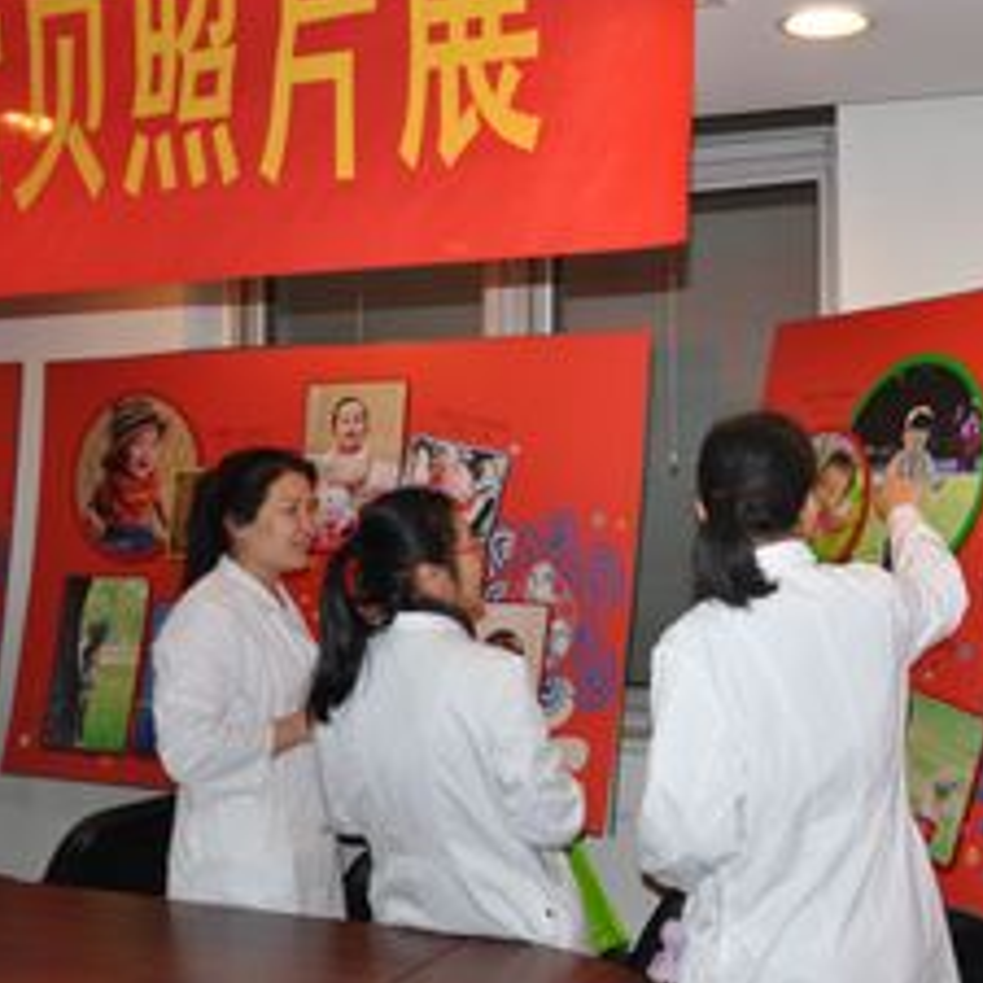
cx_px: 751
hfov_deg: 39.7
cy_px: 457
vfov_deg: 40.9
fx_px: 1317
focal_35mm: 41
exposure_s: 1/60
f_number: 3.5
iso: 400
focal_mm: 18
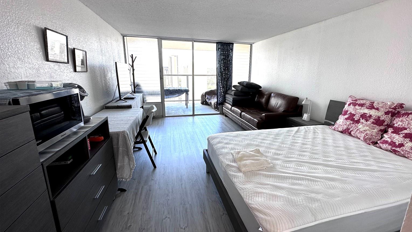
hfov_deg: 99.3
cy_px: 109
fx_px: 175
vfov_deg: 67.0
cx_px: 216
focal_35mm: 16
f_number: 2.2
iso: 40
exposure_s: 1/165
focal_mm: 2.22
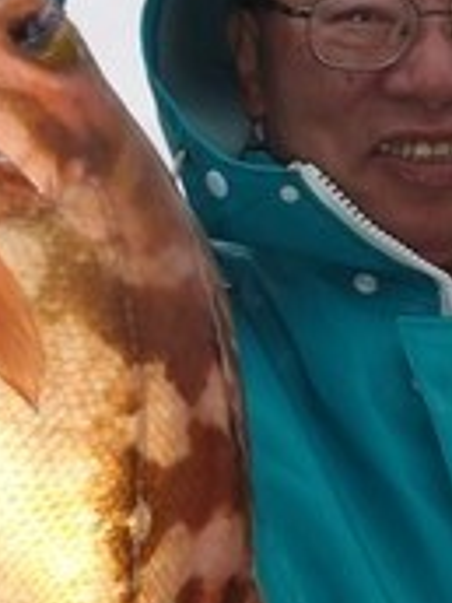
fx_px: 1358
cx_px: 301
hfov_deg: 18.8
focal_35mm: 78
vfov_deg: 25.0
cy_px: 266
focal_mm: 5
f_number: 3.9
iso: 100
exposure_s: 1/200
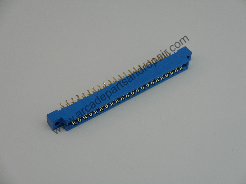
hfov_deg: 22.0
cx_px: 123
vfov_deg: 16.6
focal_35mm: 89
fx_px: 632
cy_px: 92
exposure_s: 1/60
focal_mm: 15.9
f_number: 5.6
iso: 80
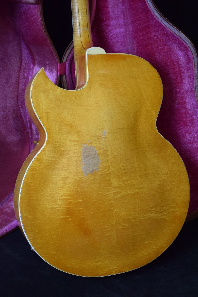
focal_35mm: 51
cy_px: 148
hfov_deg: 26.5
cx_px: 99
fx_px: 421
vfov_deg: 38.9
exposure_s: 1/60
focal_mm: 34
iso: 1800
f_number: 4.5
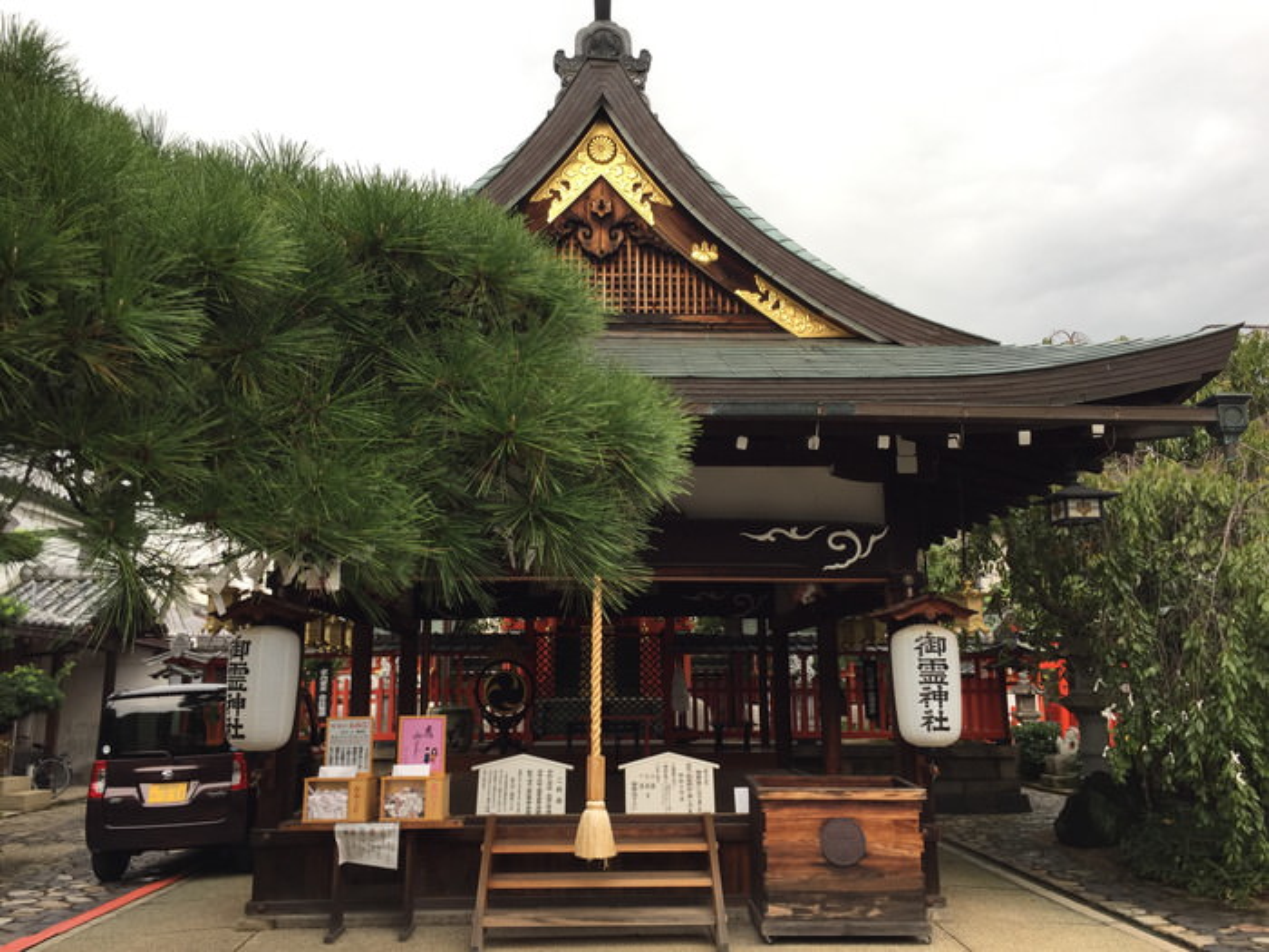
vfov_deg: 48.2
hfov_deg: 61.7
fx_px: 1063
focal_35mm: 29
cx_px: 634
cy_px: 476
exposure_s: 1/120
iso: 32
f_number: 2.2
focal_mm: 4.15
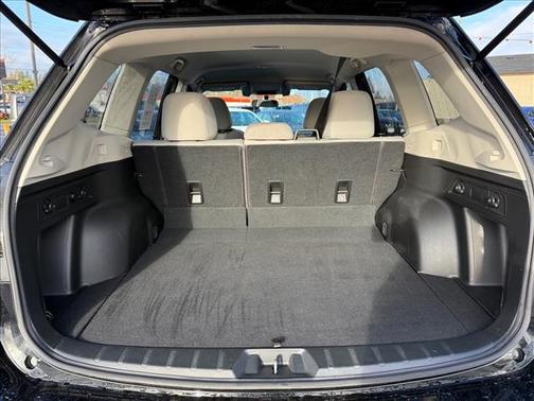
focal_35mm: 24
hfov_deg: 71.6
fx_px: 370
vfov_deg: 56.8
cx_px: 267
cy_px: 200
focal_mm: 6.76
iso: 100
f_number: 1.78
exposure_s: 1/350
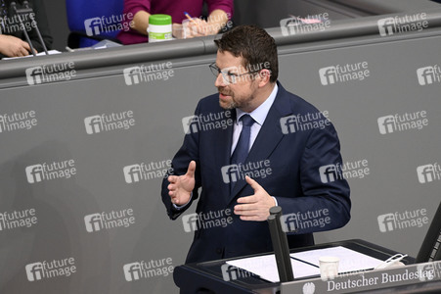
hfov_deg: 5.2
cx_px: 220
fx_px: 4896
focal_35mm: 400
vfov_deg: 3.4
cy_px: 147
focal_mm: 400
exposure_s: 1/320
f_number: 5.6
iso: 8000
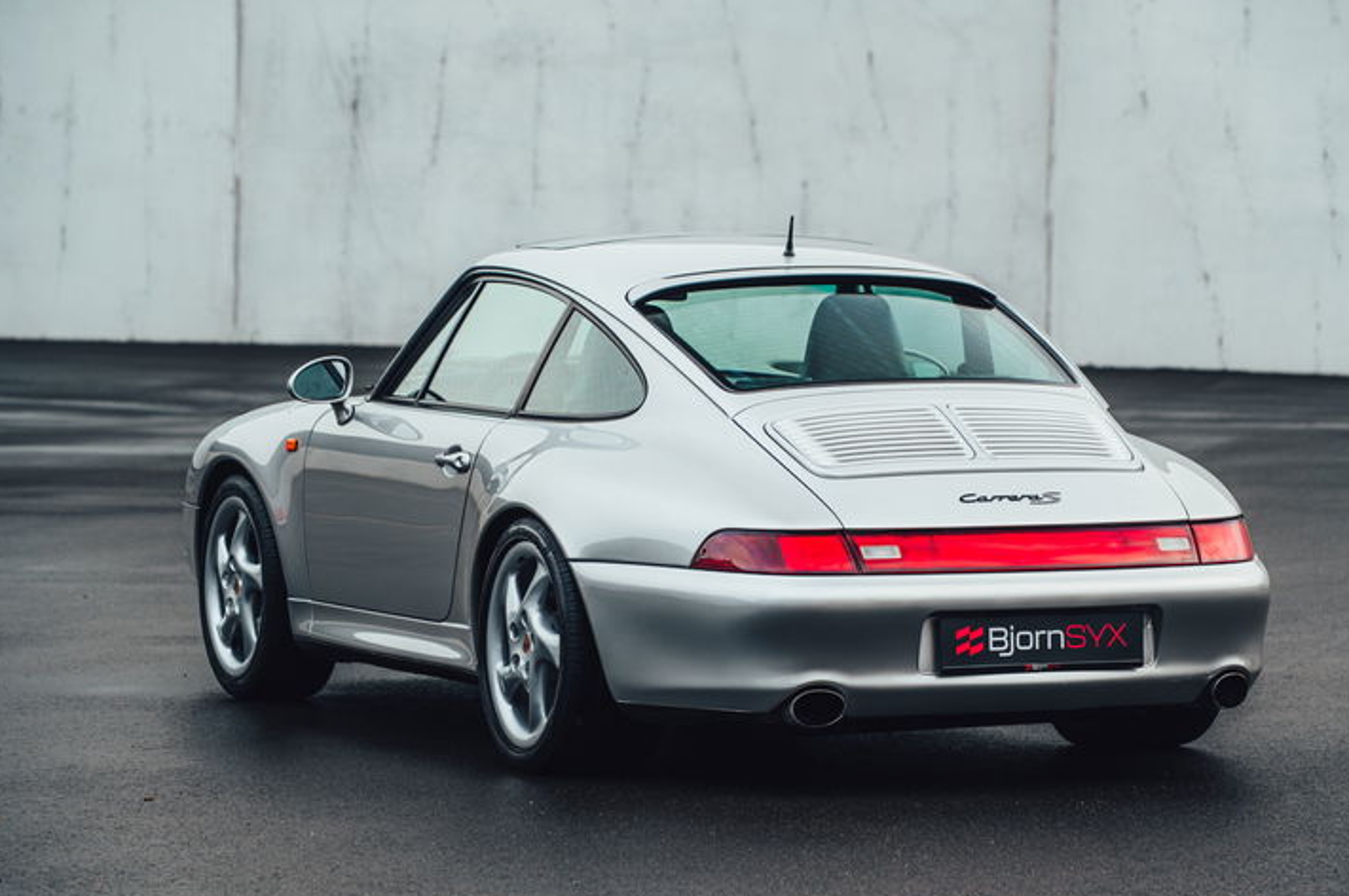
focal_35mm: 162
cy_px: 465
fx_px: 6062
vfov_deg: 8.4
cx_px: 721
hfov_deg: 12.7
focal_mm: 150
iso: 400
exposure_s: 1/80
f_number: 6.3
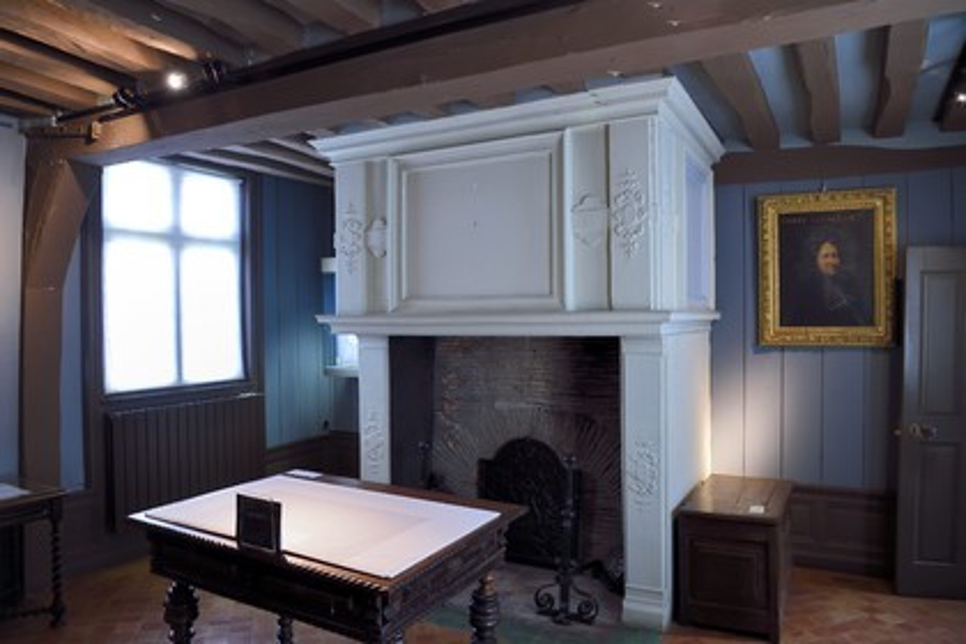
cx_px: 483
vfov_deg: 53.1
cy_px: 322
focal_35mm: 24
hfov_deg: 73.7
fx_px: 644
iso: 1600
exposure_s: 1/15
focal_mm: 24
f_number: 6.3
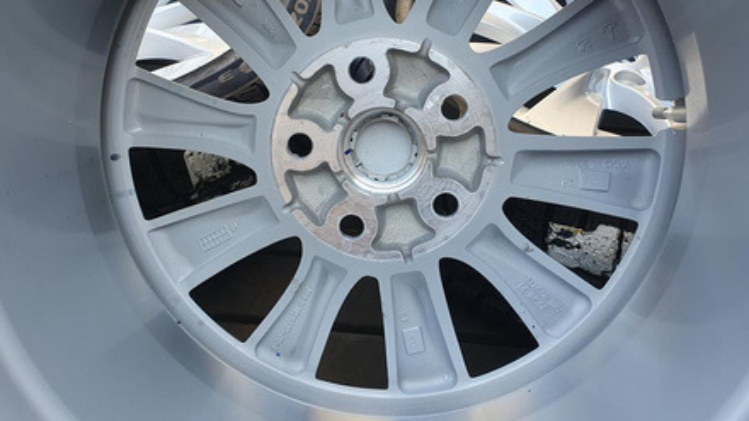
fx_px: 576
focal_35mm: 29
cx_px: 380
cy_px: 145
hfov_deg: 66.1
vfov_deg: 39.7
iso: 50
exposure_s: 1/120
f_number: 2.4
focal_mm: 4.32
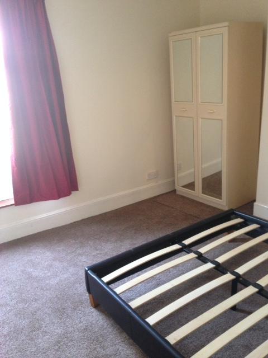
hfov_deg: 42.9
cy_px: 179
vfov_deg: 55.4
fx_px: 341
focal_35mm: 33
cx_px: 134
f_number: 2.4
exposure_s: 1/20
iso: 200
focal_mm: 4.12
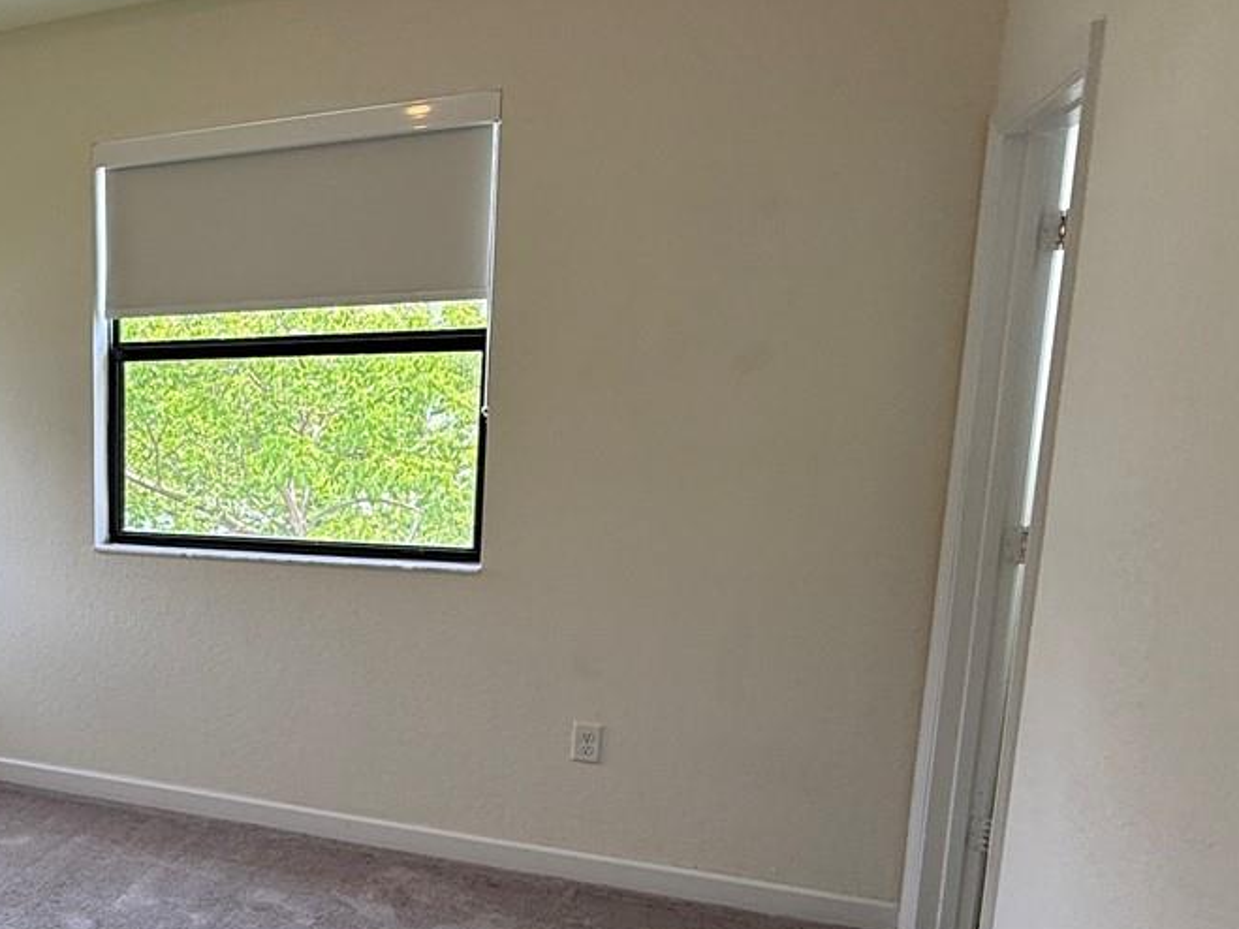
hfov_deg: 44.9
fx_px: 1217
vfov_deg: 41.5
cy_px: 581
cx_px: -24
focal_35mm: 34
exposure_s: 1/99
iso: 64
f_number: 2.2
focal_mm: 2.22
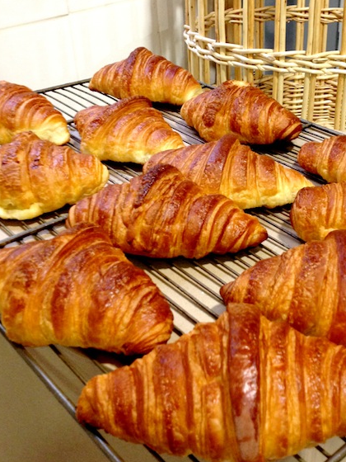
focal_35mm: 50
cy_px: 179
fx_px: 666
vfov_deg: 38.0
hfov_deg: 28.8
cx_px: 243
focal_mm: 4.28
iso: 125
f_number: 2.4
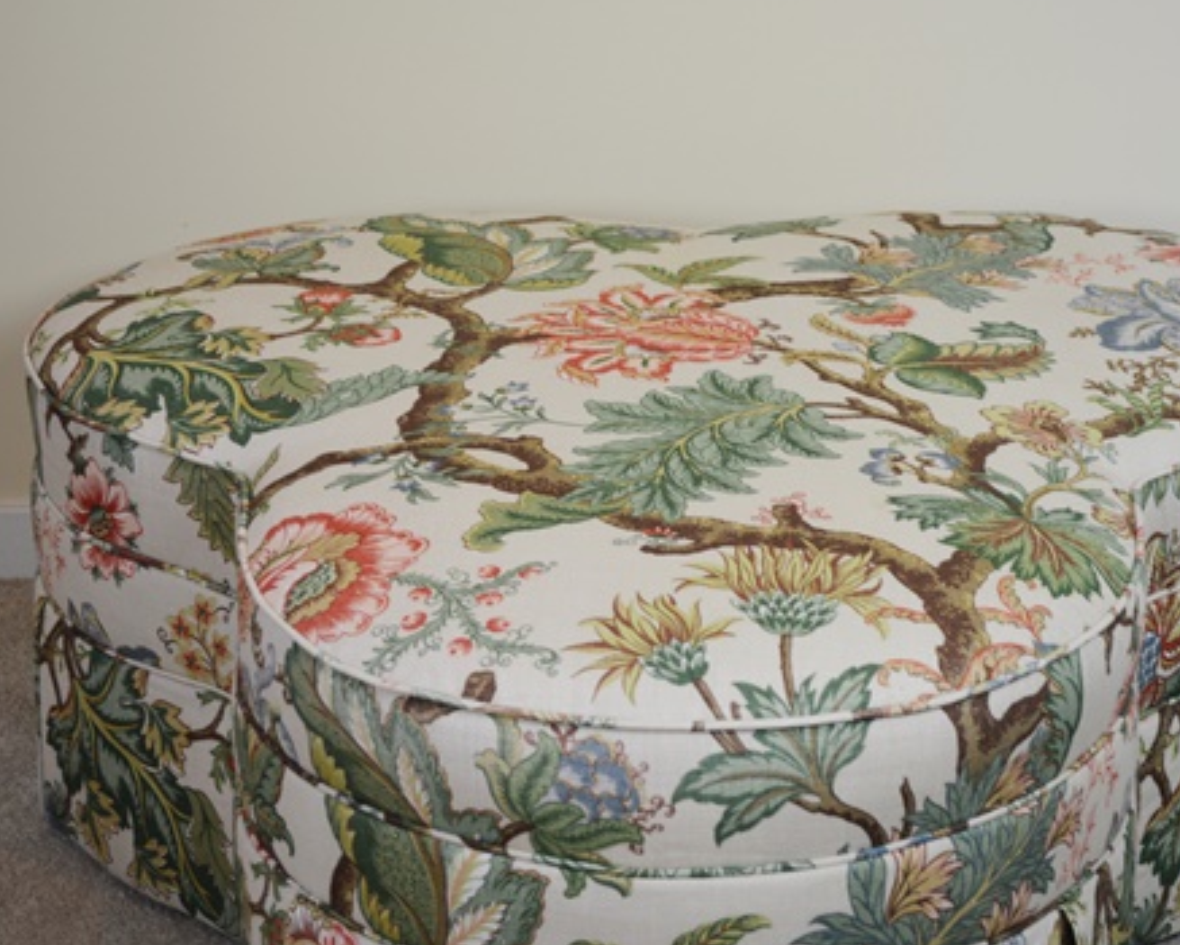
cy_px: 454
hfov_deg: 22.4
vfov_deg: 18.1
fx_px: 2970
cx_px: 718
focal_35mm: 85
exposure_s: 1/60
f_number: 5.3
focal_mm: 44
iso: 500
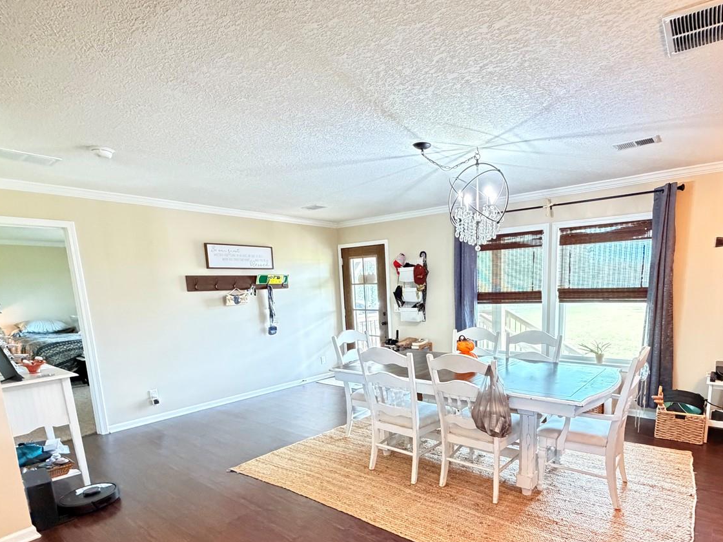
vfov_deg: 64.5
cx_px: 426
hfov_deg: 81.0
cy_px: 356
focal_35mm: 20
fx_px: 418
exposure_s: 1/60
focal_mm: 2.22
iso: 1000
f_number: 2.2
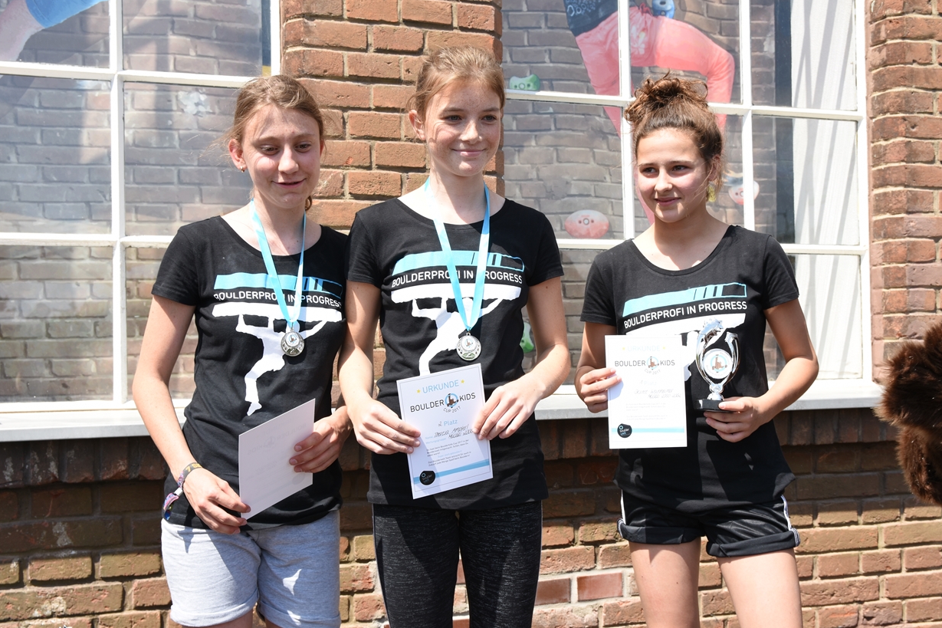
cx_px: 482
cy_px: 318
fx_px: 1046
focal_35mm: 40
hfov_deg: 48.5
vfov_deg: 33.4
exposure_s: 1/200
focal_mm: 26
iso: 100
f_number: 6.3
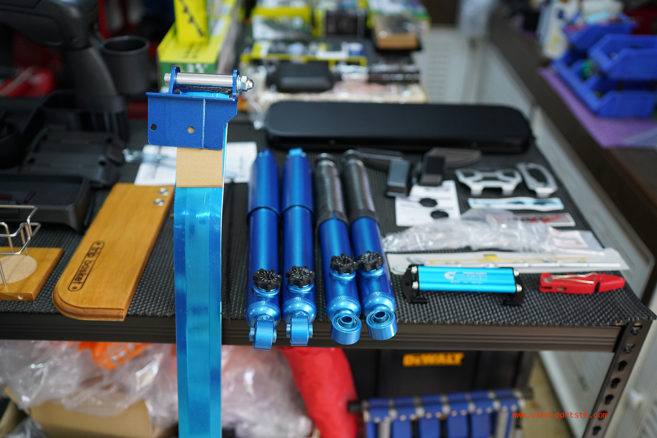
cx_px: 328
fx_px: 639
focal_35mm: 35
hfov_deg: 54.4
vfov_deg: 37.9
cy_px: 219
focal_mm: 35
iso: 1600
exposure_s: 1/500
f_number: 2
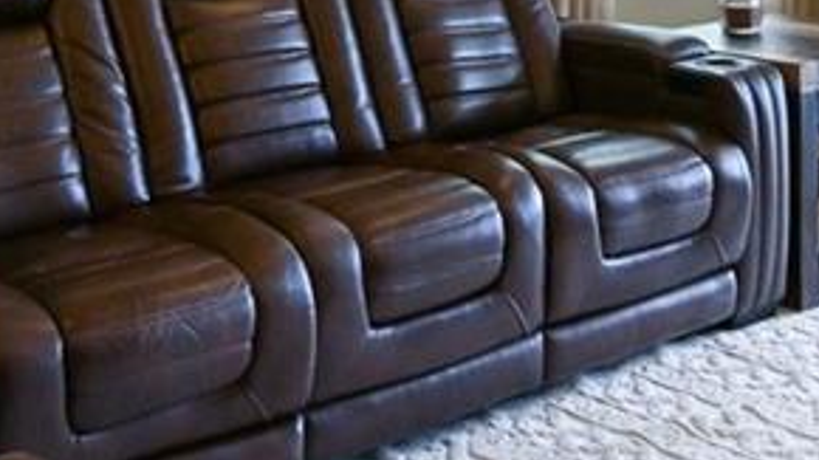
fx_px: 1759
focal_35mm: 81
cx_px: 647
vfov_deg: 13.7
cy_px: -310
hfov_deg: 25.8
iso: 800
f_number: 8
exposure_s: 1/40
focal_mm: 14
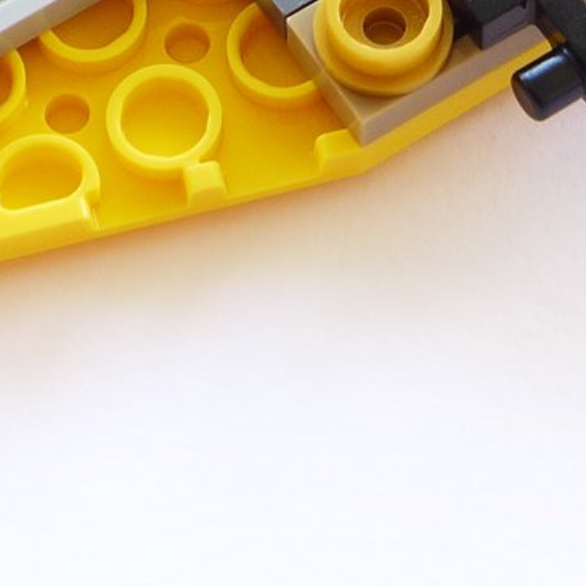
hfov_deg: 6.1
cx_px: 594
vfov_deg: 6.0
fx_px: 5478
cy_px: -363
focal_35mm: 286
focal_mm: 12.8
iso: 80
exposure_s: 1/30
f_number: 4
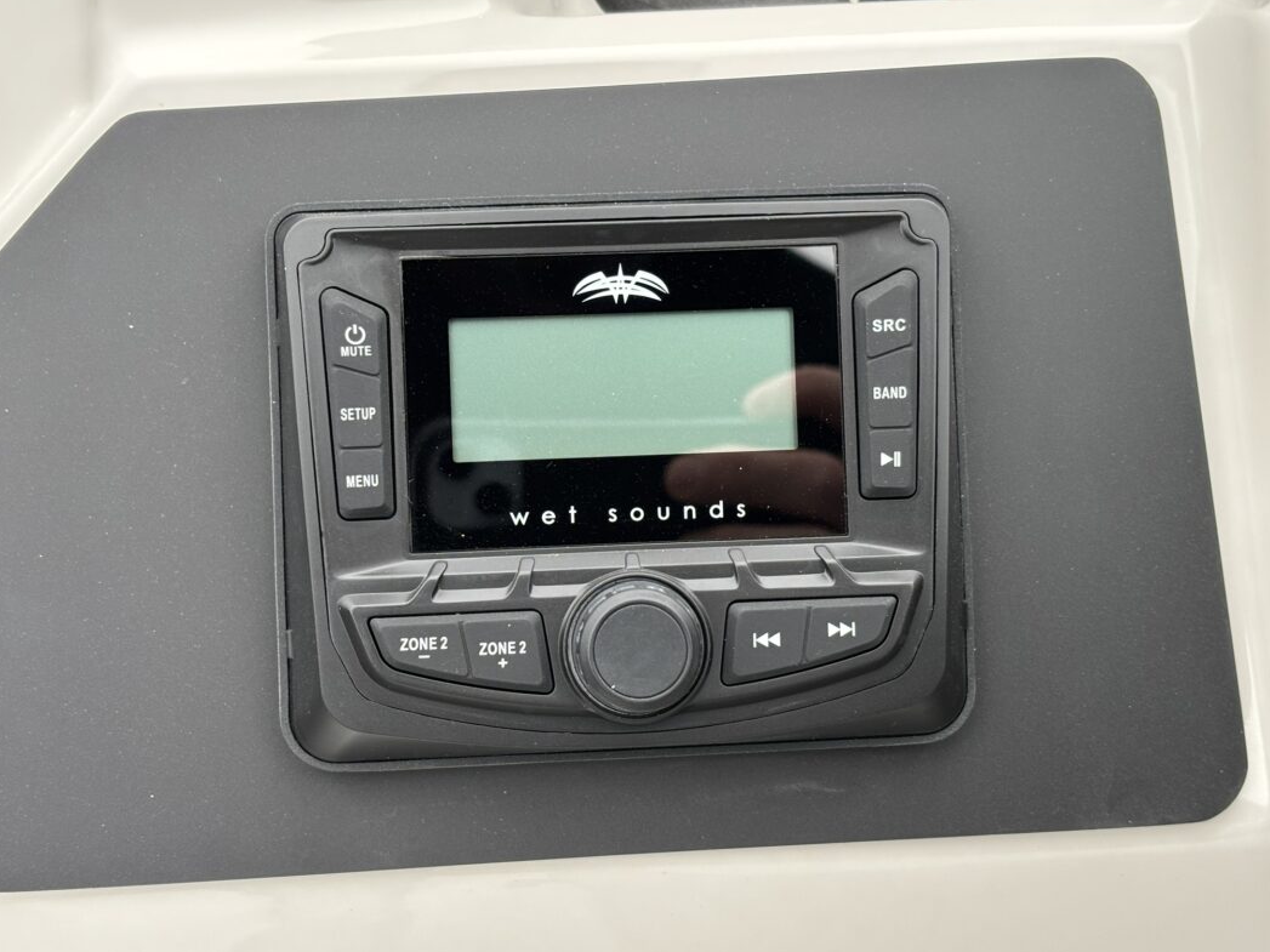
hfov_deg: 36.2
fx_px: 1944
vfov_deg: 27.5
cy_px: 474
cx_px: 639
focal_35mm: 53
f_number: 1.6
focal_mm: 5.96
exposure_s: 1/111
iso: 50
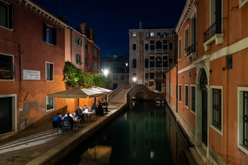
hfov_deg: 81.2
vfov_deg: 59.5
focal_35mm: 21
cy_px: 82
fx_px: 145
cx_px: 124
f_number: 5.6
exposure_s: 10
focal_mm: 14
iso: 400
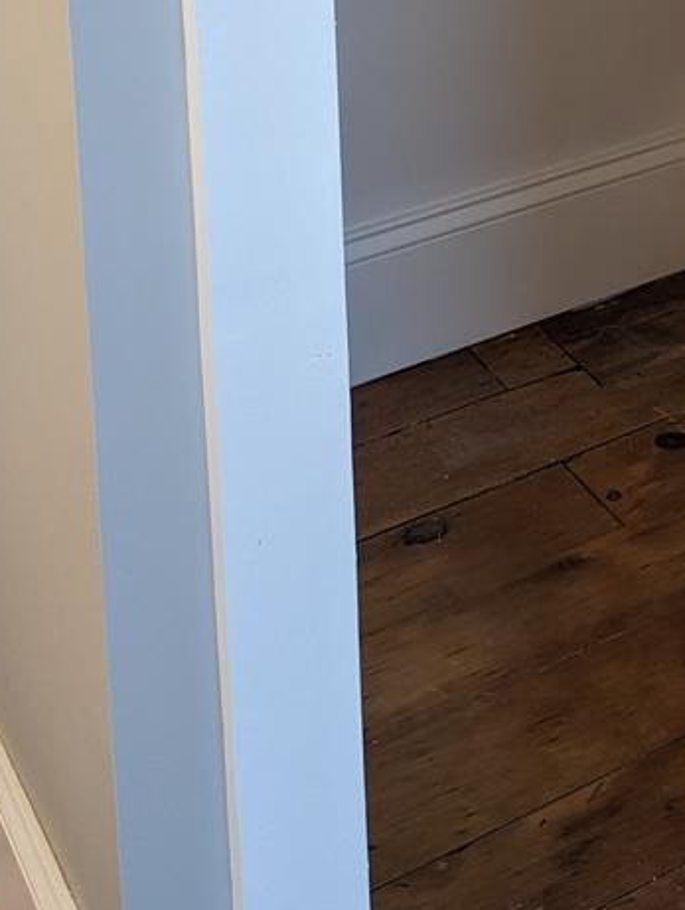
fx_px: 2106
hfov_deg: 17.5
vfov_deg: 21.2
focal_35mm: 80
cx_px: 863
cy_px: -383
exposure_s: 1/120
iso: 276
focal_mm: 6.81
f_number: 1.85
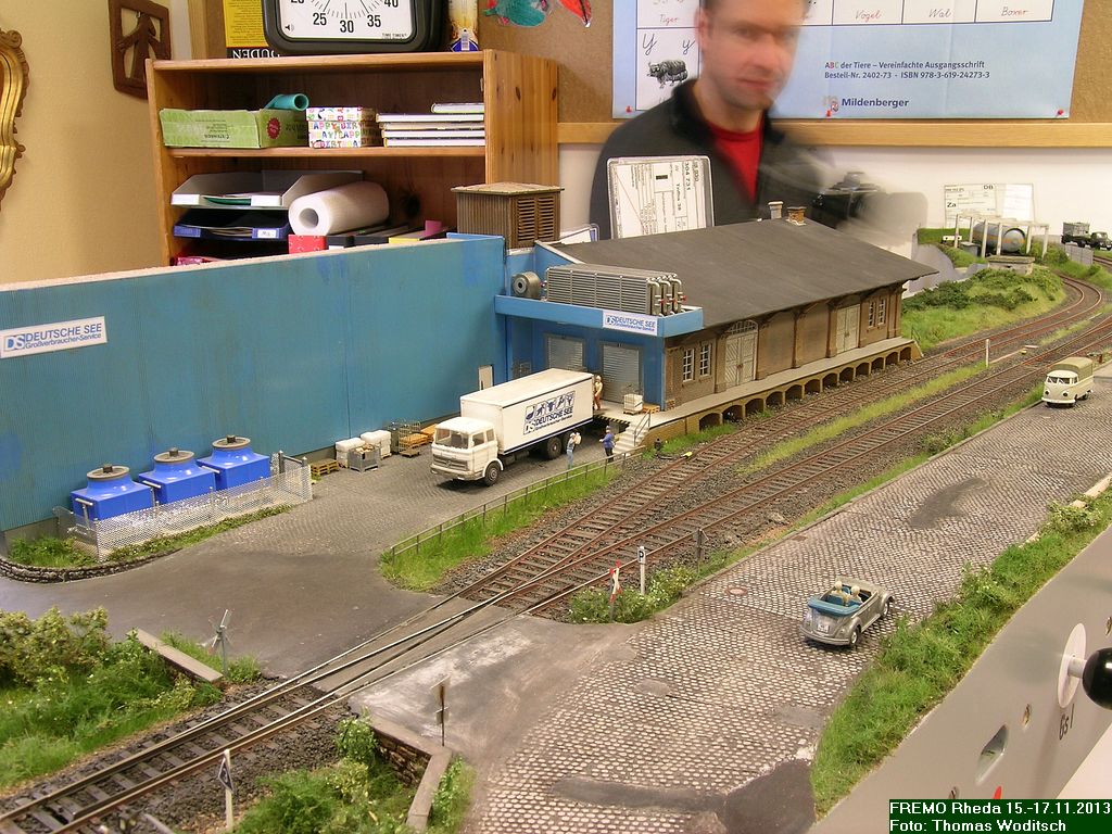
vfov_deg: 40.7
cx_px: 556
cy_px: 417
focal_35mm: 35
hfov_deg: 52.6
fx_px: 1124
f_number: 6
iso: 50
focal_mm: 7.2
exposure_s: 1/1.3
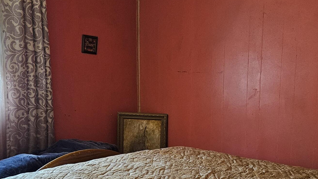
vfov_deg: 20.9
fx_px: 481
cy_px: 141
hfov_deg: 36.5
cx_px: 181
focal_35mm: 57
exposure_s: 1/30
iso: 640
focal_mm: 5.4
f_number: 1.8
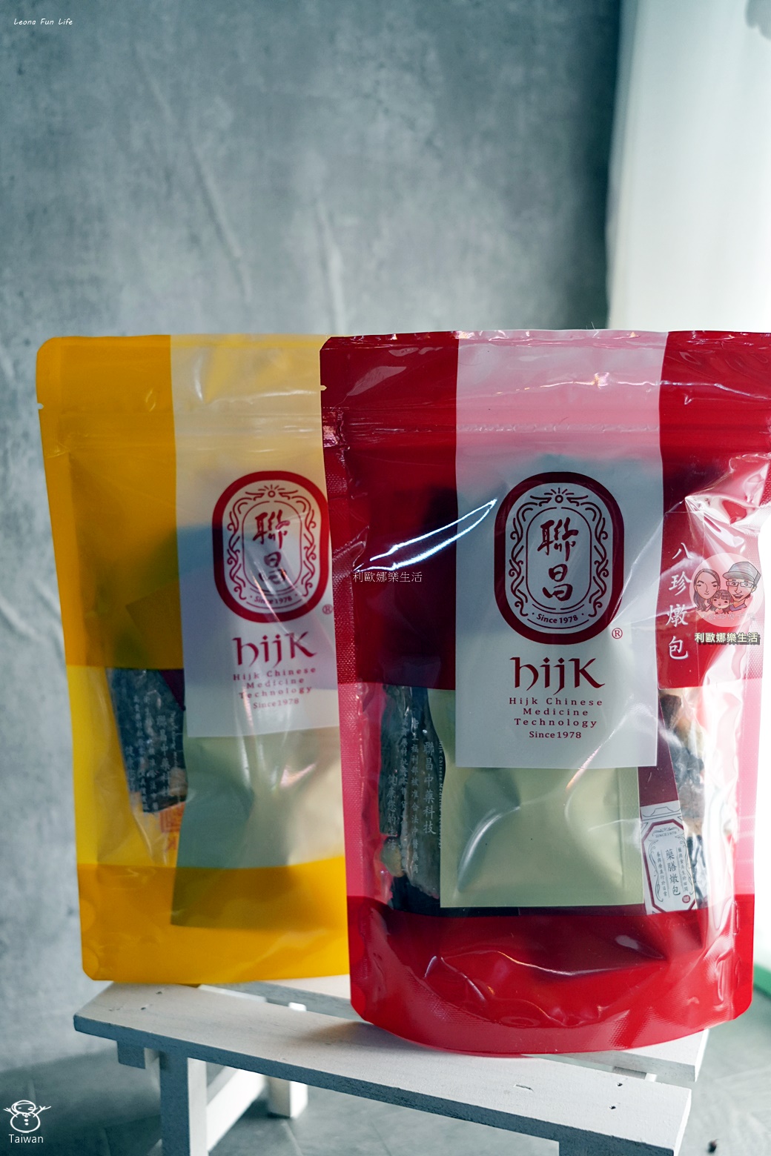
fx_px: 1221
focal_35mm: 38
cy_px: 578
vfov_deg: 50.7
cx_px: 386
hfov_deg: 35.1
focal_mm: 38
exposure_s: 1/160
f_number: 5
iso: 1250
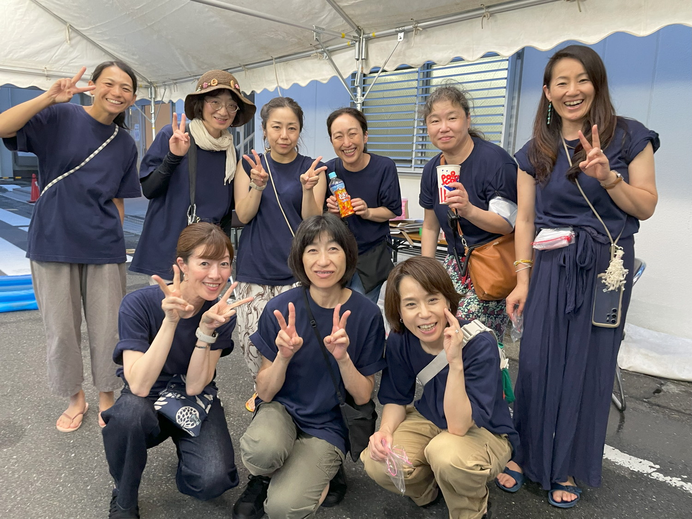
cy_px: 260
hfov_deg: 67.3
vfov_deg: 53.1
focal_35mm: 26
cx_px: 346
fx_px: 520
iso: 160
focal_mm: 4.2
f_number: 1.6
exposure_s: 1/50
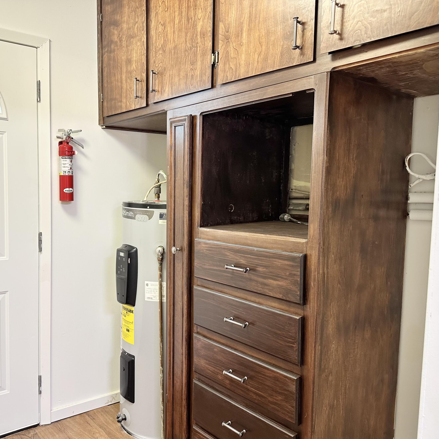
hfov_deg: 54.8
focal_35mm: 29
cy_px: 224
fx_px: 416
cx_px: 156
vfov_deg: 55.6
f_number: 1.78
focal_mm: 6.86
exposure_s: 1/60
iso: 125
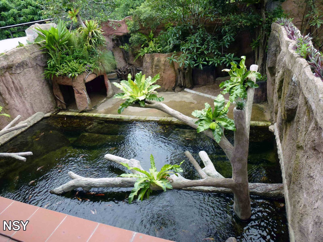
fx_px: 224
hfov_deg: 71.6
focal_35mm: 24
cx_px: 162
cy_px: 121
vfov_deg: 56.8
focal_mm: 4.3
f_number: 3.3
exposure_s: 1/60
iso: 160
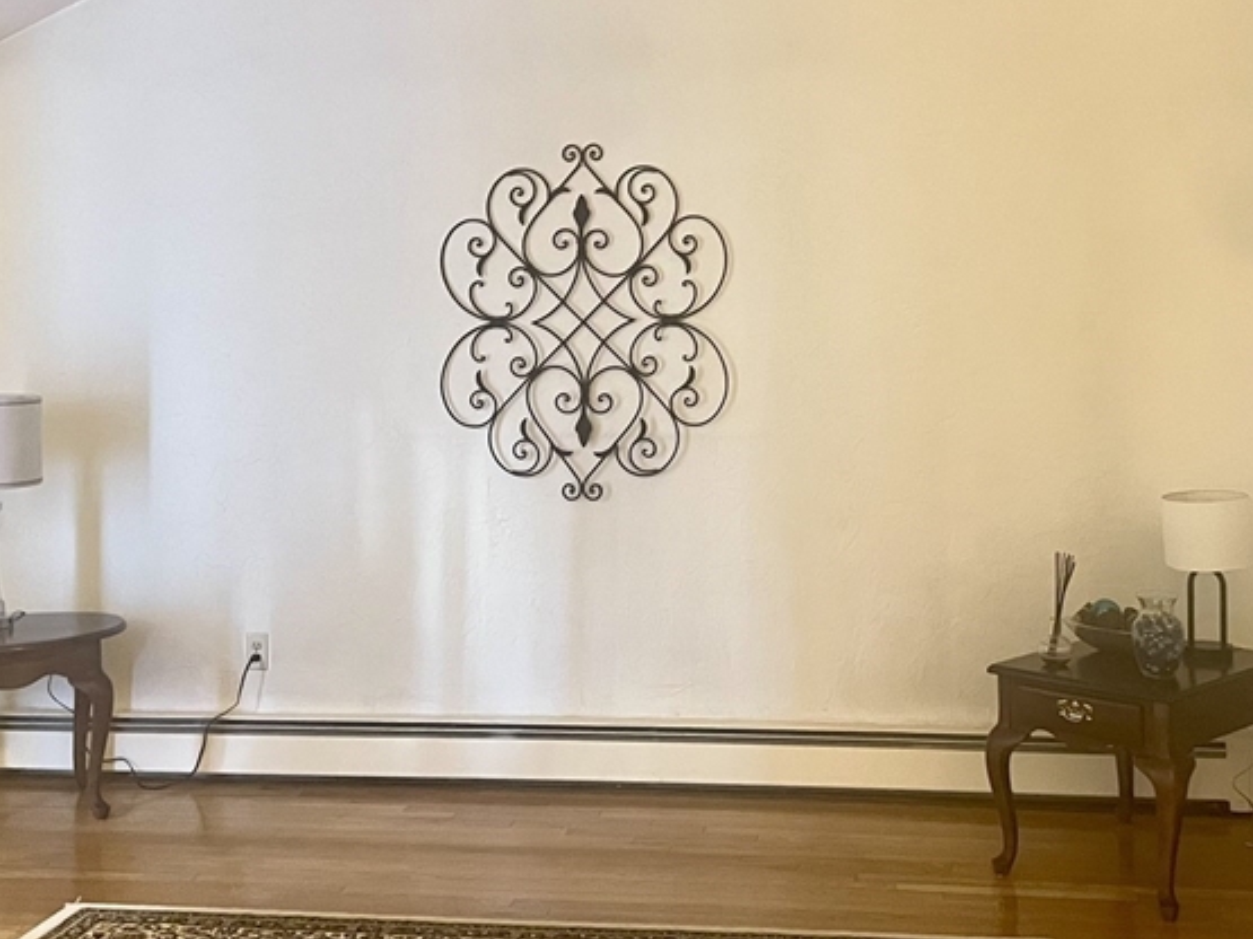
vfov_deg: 30.1
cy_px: 352
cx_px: 741
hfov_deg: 39.5
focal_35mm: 48
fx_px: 1737
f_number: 1.5
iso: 1000
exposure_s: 1/24
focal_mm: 5.7
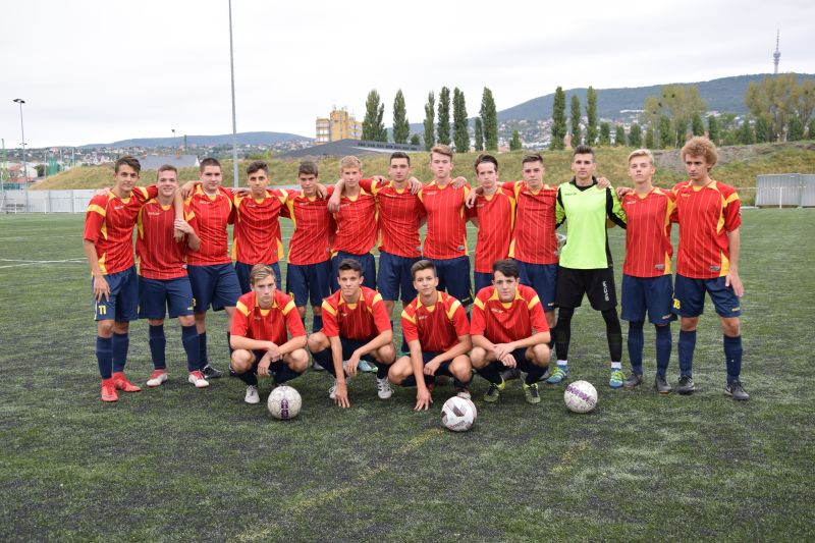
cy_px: 272
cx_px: 408
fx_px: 951
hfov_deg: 46.4
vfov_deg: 31.9
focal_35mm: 42
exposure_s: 1/160
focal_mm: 28
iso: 400
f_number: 6.3
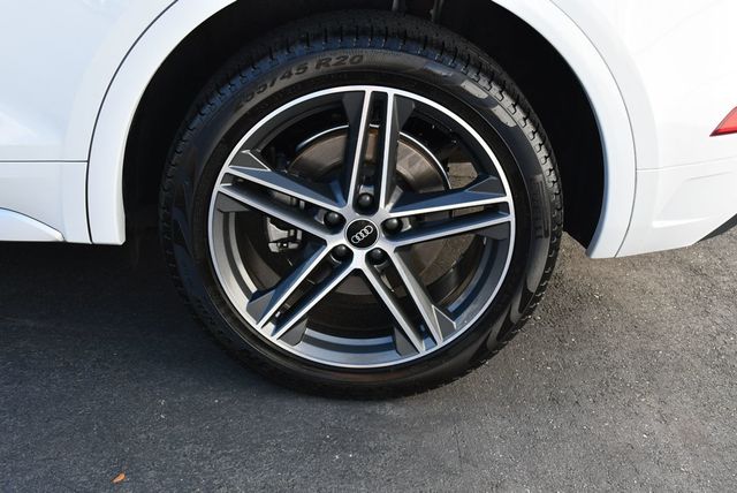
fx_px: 984
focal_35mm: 48
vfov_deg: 28.1
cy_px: 246
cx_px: 368
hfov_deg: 41.1
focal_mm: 24
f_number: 5.6
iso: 220
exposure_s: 1/250
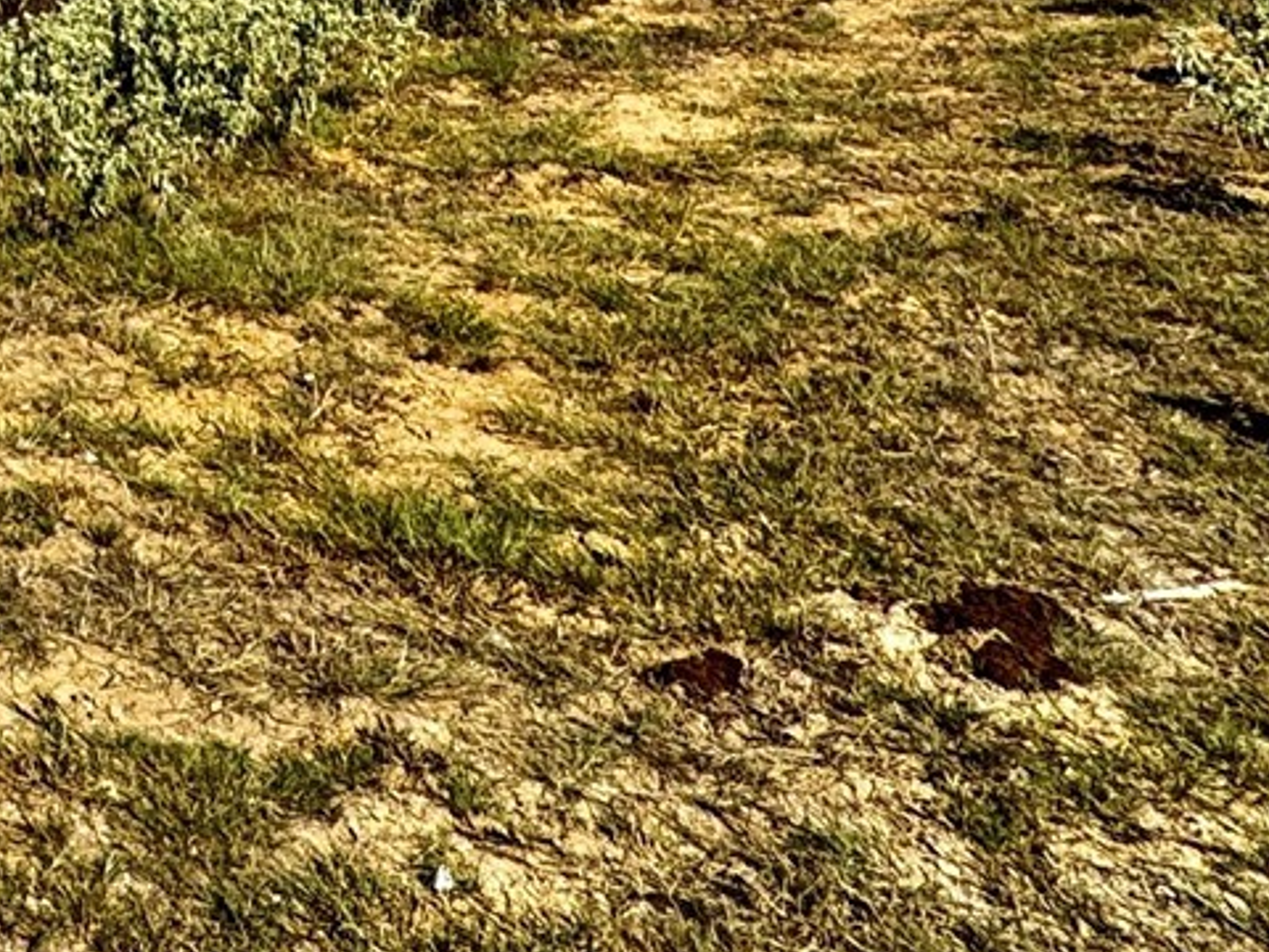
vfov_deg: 20.3
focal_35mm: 56
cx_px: -629
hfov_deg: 25.7
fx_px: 2053
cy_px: -656
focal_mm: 2.22
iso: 50
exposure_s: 1/2342
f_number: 2.2
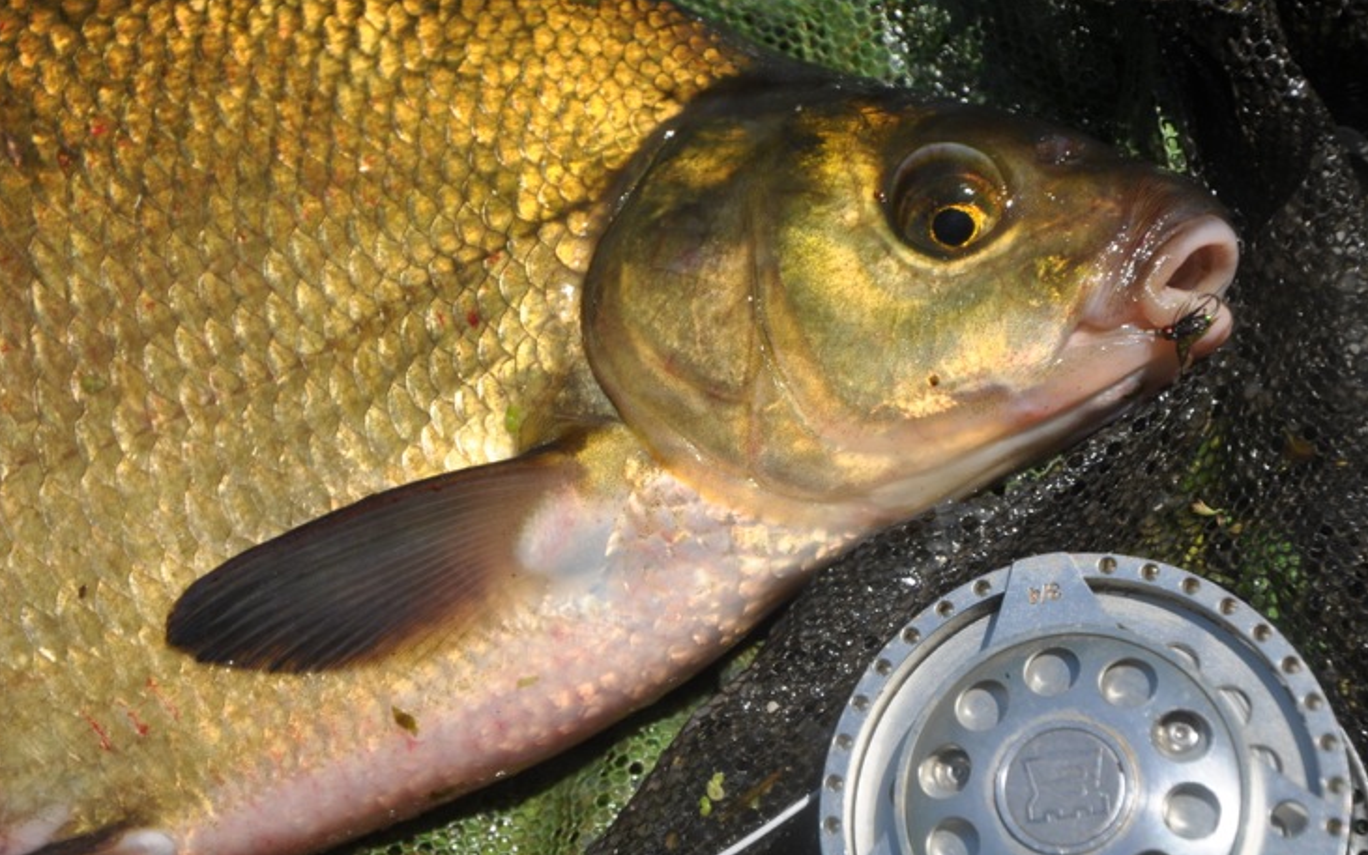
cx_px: 636
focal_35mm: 117
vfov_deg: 11.2
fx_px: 4362
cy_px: 394
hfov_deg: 17.8
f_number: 9
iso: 160
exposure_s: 1/320
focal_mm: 70
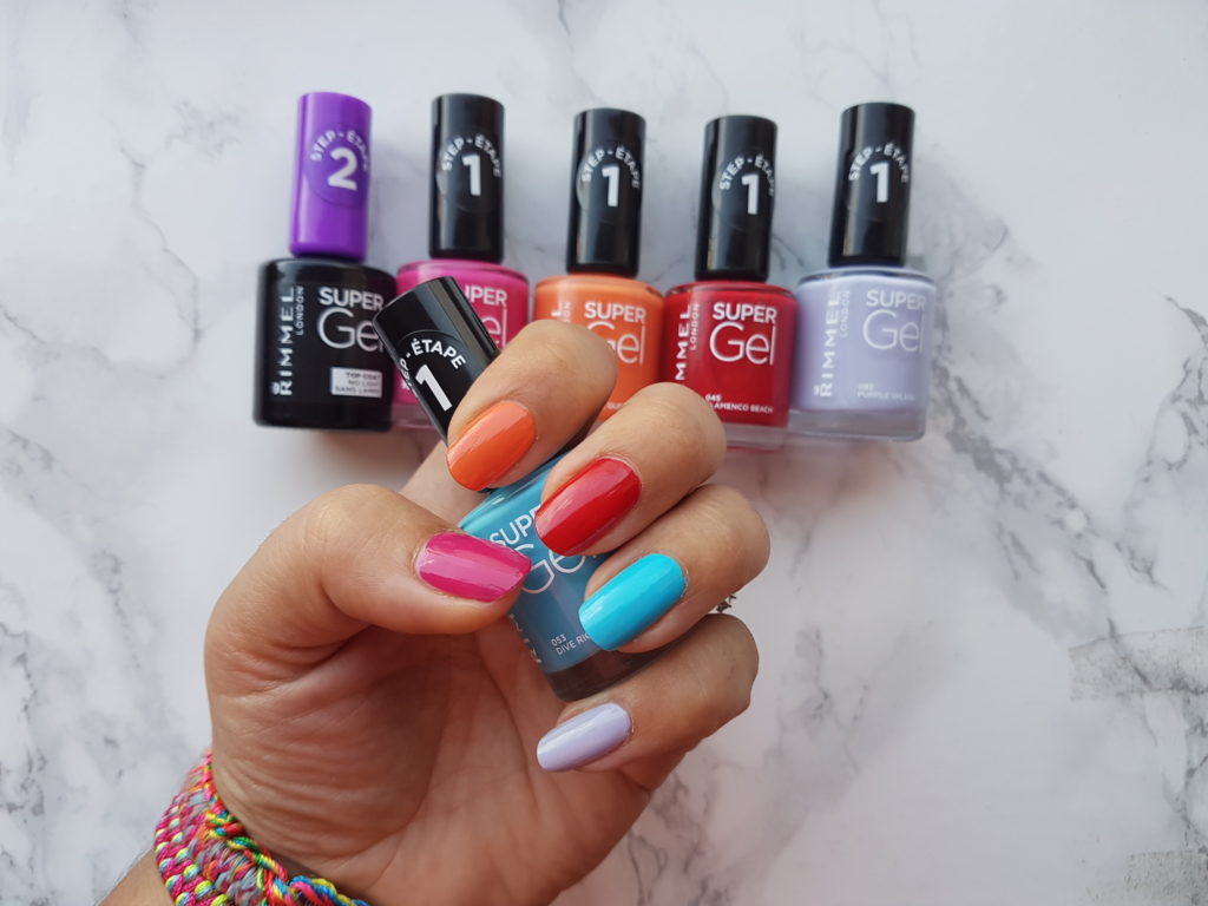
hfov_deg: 67.3
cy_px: 453
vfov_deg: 53.1
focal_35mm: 26
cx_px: 604
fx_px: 907
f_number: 1.7
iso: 50
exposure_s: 1/120
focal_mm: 4.2
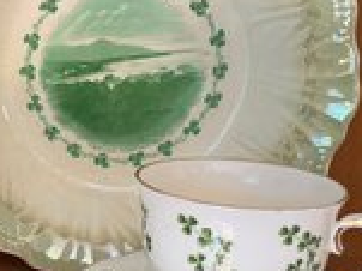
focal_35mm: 59
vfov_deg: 24.8
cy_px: 145
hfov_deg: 31.6
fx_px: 617
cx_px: 56
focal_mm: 5.1
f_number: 1.6
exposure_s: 1/60
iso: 125
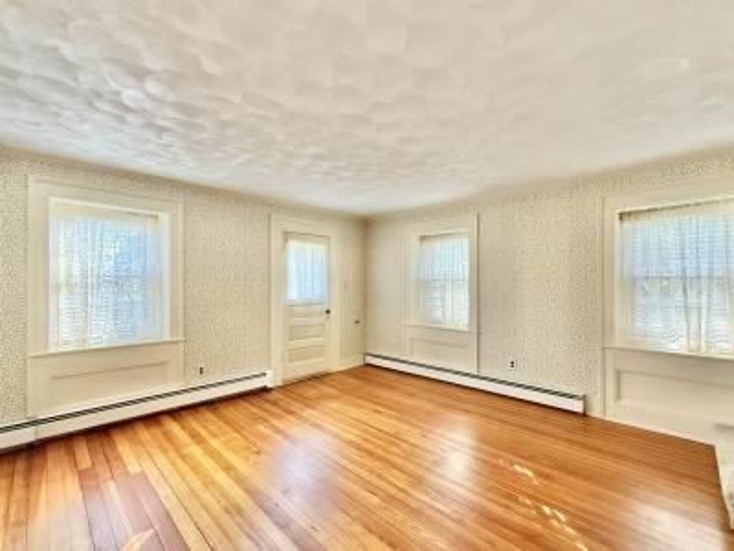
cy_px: 276
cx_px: 367
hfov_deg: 102.1
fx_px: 297
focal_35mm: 14
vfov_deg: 85.7
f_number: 2.2
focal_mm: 2.22
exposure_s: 1/76
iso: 400
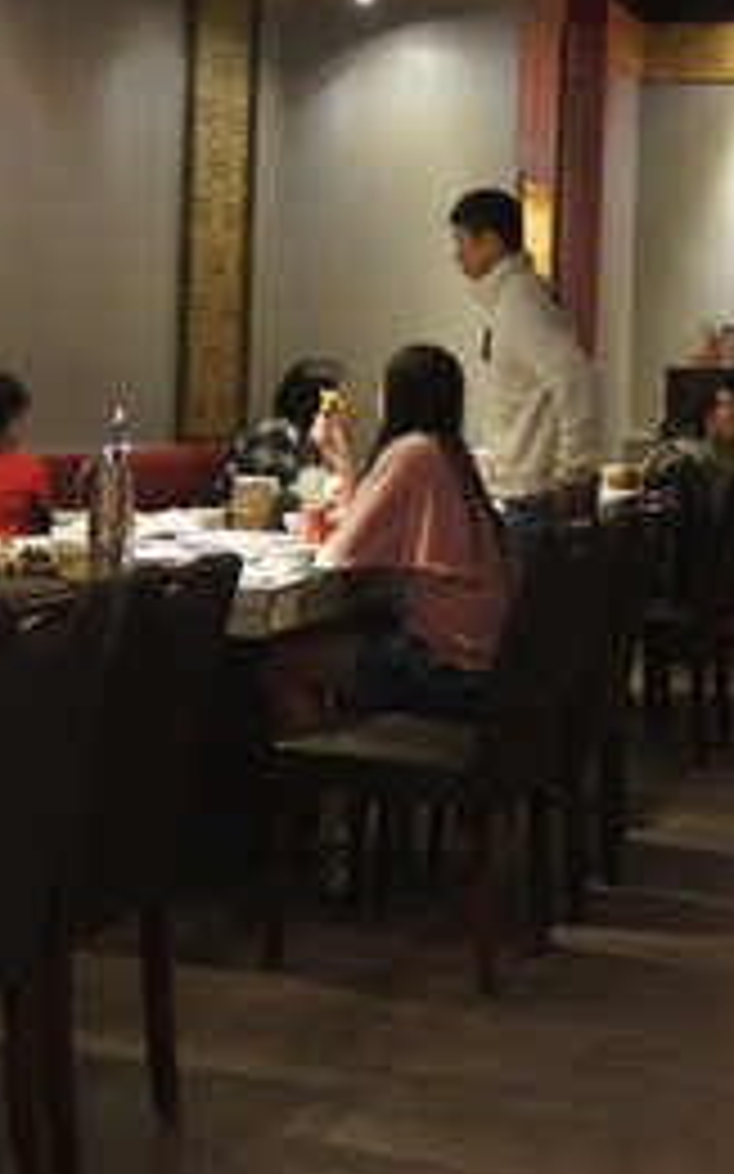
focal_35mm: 63
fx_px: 2018
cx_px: 444
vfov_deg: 32.4
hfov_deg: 20.6
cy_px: 486
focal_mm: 18
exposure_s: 1/20
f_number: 3.5
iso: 1600
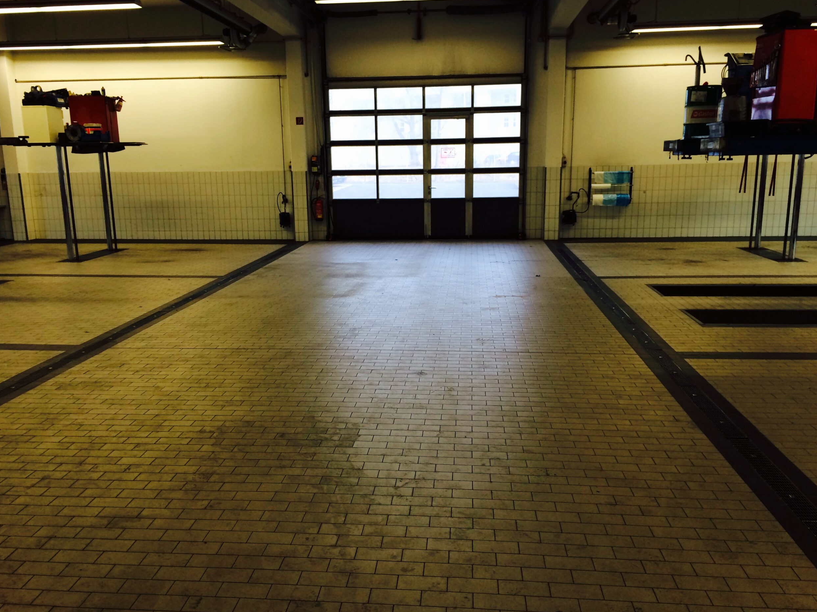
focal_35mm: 30
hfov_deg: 60.0
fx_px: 708
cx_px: 400
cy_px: 312
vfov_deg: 46.8
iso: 40
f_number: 2.2
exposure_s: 1/40
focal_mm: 4.15
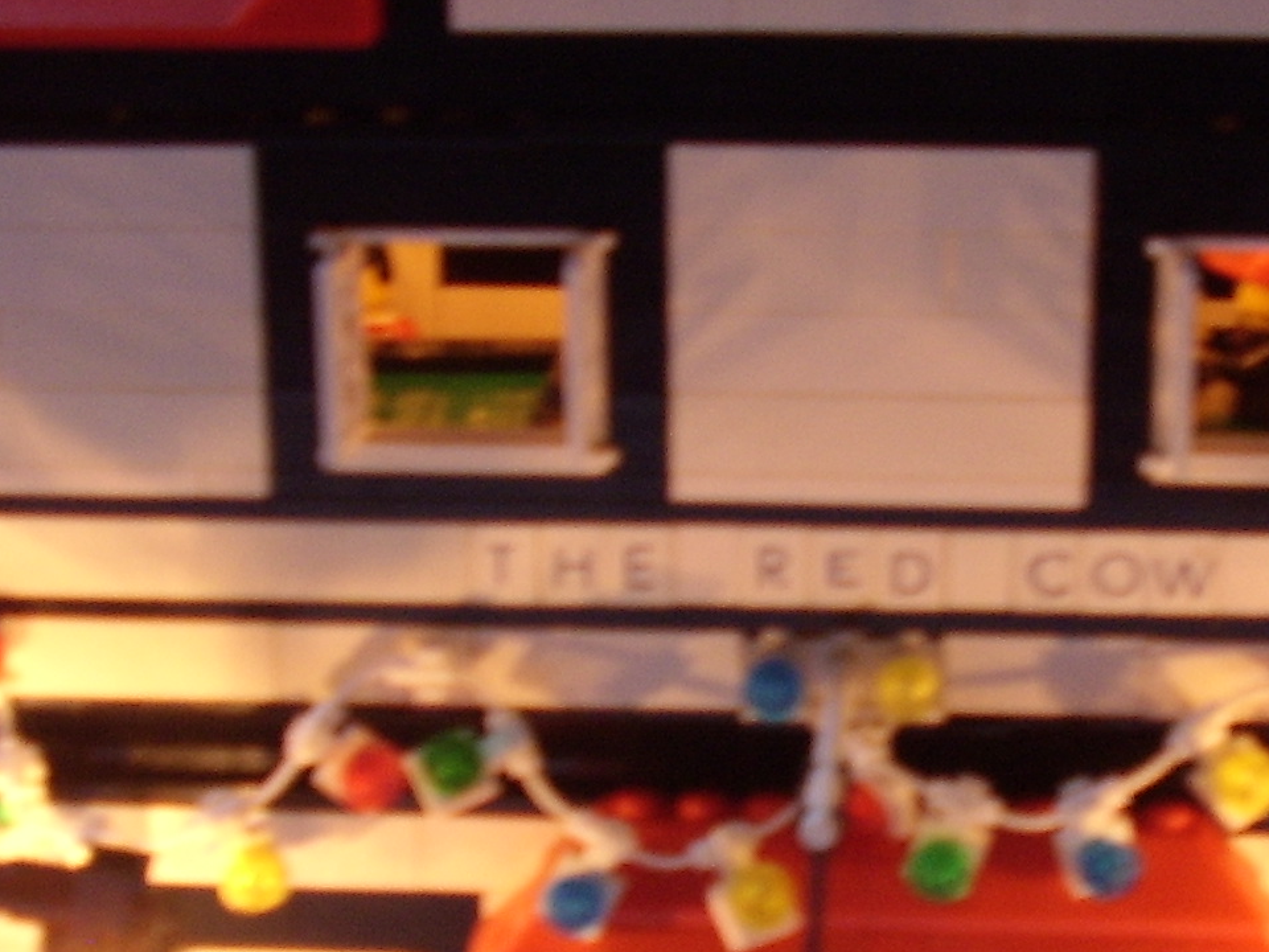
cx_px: 837
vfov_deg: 20.7
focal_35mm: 71
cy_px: 611
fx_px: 2603
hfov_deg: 27.3
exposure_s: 1/3
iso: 100
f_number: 2.9
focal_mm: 5.8
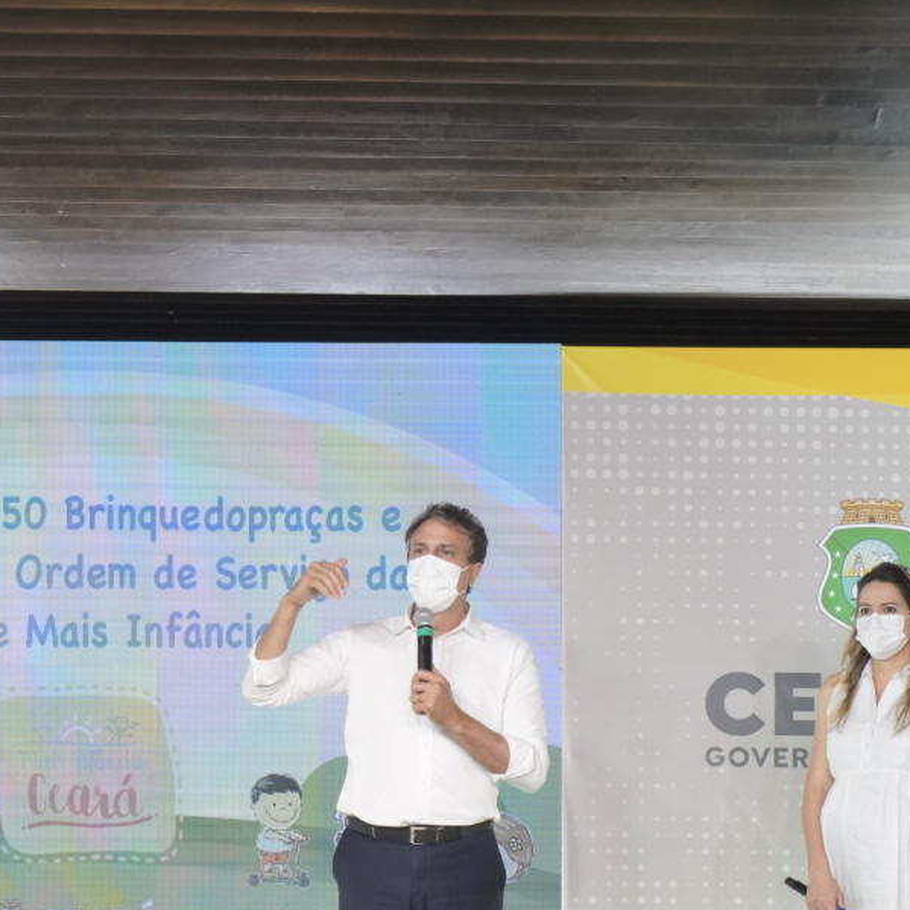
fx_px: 2320
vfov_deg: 21.7
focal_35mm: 78
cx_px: 191
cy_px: 798
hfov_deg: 21.9
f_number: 8
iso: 2500
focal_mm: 34
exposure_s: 1/125
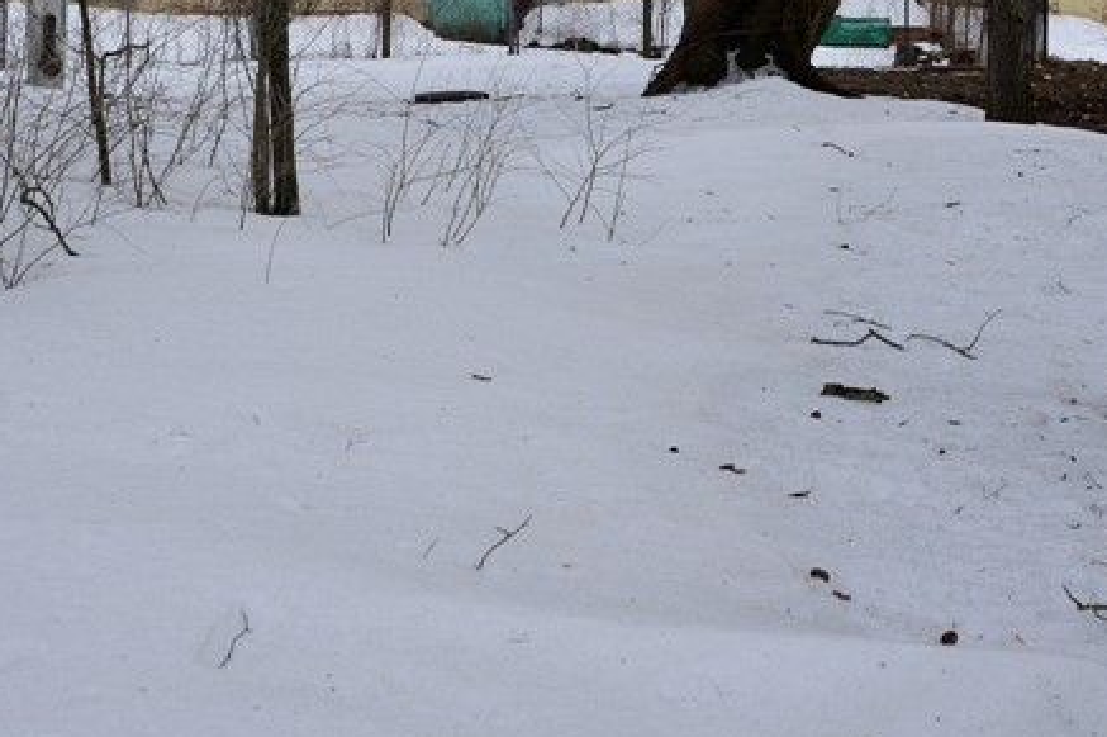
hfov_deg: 27.3
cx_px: 461
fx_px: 2275
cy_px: 47
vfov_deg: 18.1
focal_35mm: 74
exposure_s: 1/160
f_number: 8
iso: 200
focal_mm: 24
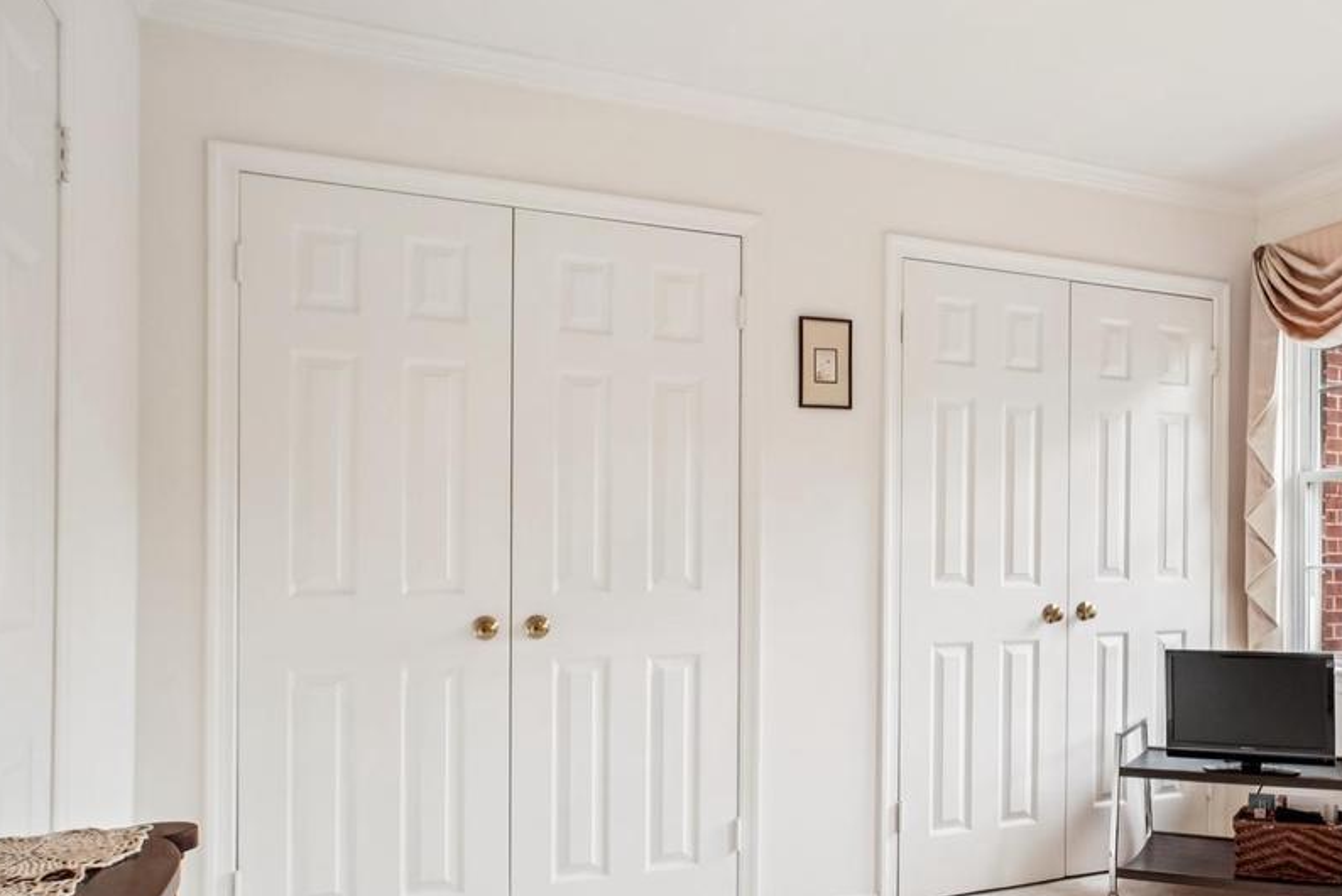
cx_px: 1033
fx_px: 1115
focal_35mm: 30
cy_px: 533
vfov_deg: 43.6
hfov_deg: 58.3
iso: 500
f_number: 8
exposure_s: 1/30
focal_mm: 11
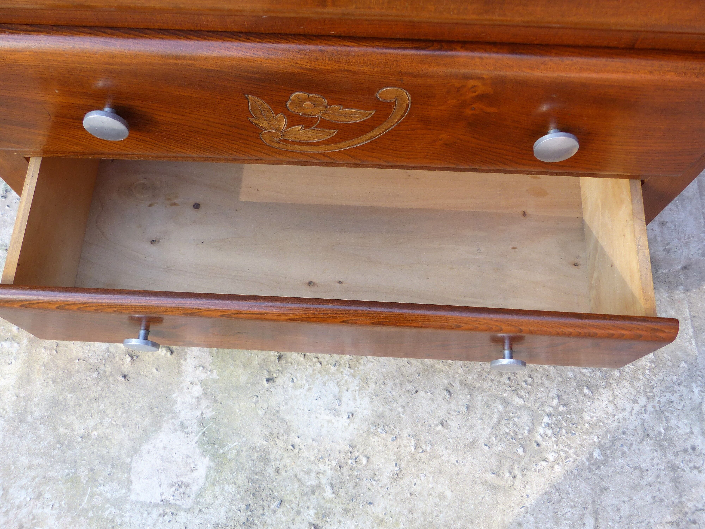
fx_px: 652
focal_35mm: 32
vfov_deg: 44.2
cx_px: 352
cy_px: 264
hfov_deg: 56.8
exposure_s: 1/125
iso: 100
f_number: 2.8
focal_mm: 5.6
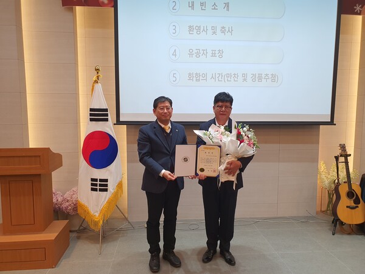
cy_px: 137
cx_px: 182
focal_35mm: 26
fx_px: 274
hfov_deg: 67.3
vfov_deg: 53.1
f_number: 2.4
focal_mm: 4.3
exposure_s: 1/120
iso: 125
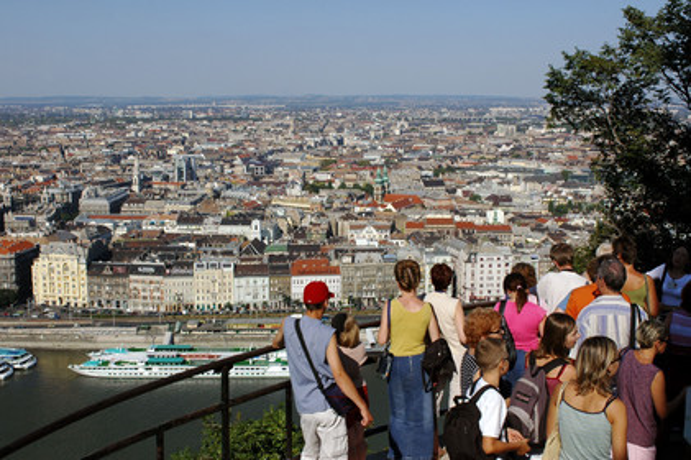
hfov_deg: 46.4
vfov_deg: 31.8
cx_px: 346
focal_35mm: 42
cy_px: 230
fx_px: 806
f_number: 10
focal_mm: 28
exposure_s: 1/400
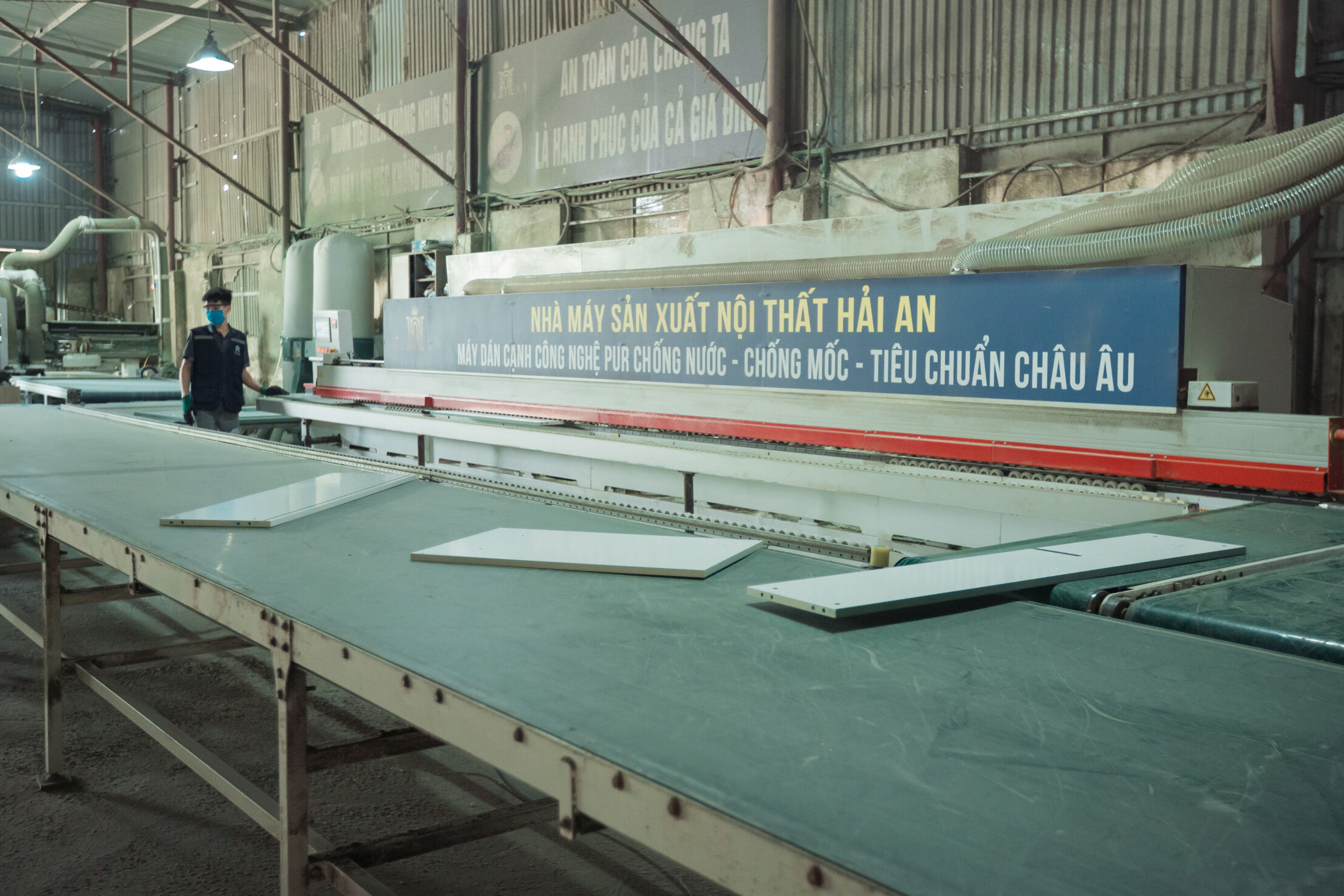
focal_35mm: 36
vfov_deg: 36.8
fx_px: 1344
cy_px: 387
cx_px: 692
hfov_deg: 53.1
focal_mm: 31
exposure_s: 1/160
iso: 3200
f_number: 2.8
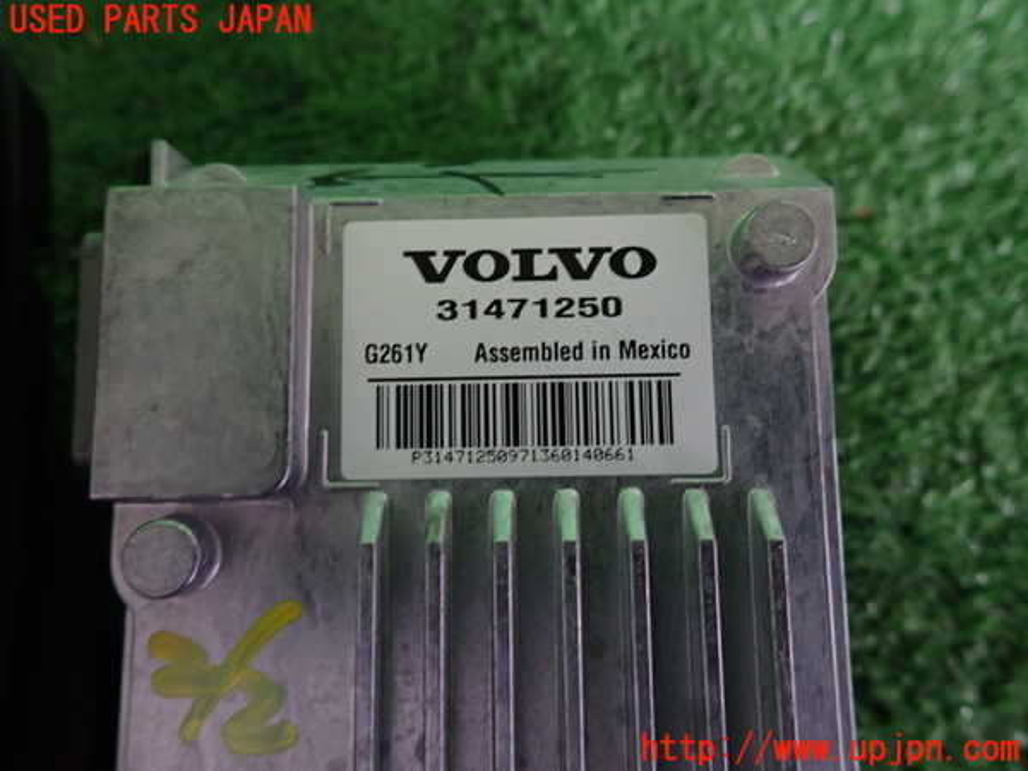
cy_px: 386
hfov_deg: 69.4
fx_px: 742
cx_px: 514
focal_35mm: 25
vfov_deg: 54.9
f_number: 2
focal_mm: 4.5
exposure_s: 1/30
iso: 320
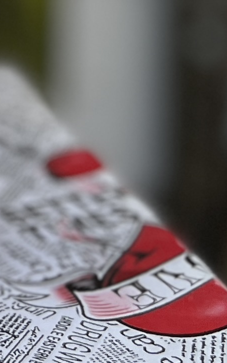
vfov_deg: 12.5
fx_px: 1514
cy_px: -281
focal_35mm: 153
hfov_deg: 7.7
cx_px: -399
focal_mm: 5.1
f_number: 1.6
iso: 50
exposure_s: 1/558
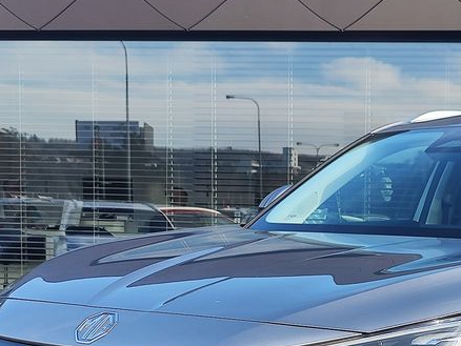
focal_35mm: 63
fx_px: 839
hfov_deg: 29.3
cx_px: 428
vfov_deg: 22.3
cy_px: 361
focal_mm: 7.01
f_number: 1.69
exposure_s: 1/260
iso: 50
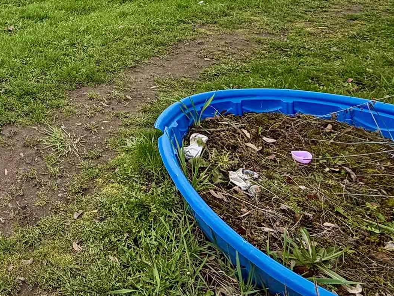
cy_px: -55
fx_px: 467
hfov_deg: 39.1
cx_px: -20
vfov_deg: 30.2
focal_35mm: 41
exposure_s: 1/726
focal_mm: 2.22
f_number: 2.2
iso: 40
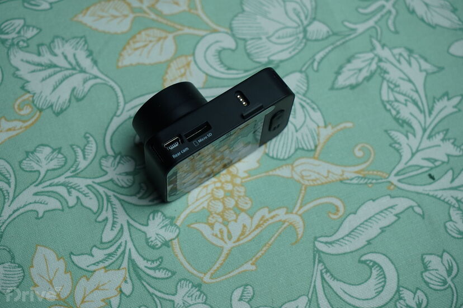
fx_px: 900
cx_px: 232
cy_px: 154
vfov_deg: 19.5
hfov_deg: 28.8
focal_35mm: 70
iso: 320
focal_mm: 70
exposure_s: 1/125
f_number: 6.3
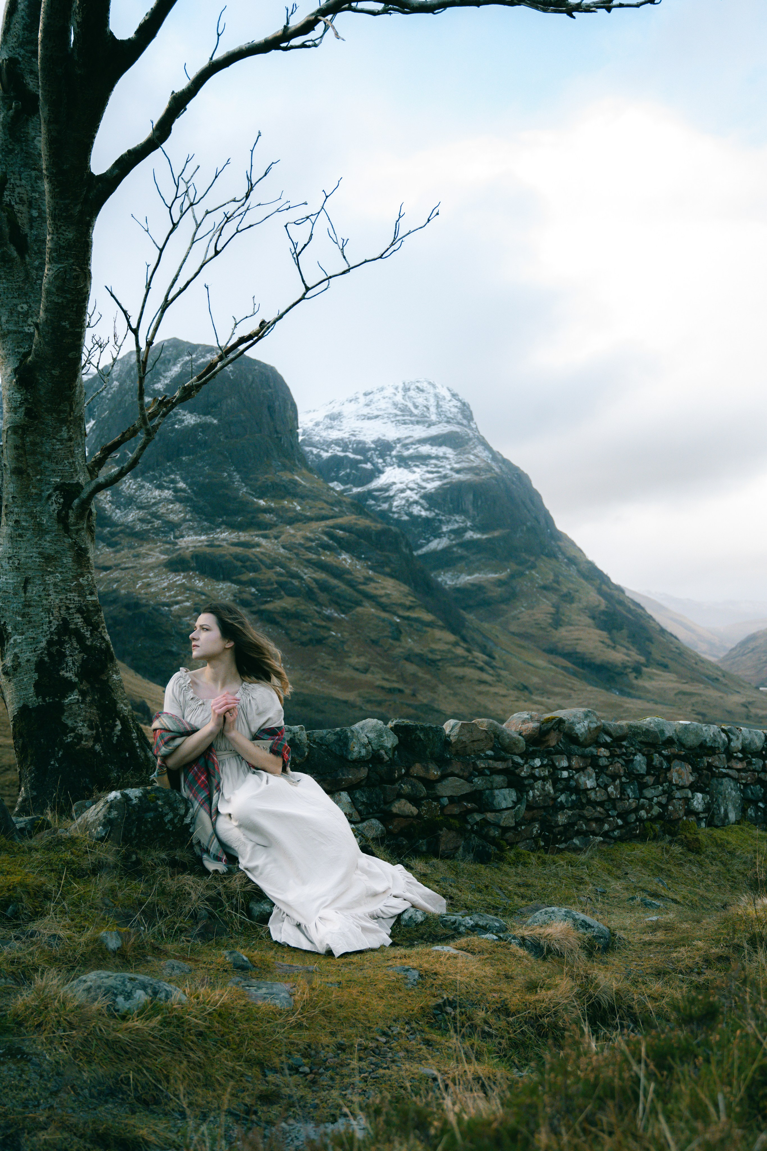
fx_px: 1118
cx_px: 384
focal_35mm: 35
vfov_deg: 54.4
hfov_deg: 37.9
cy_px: 576
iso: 2000
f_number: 4
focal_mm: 35
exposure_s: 1/1600
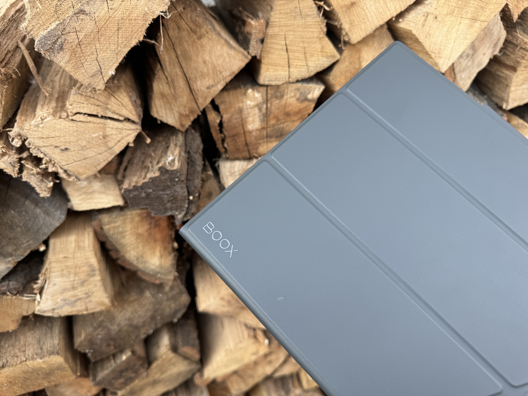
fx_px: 366
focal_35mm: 24
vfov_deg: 56.8
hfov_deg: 71.6
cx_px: 264
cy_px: 198
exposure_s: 1/317
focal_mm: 6.76
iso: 80
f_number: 1.78
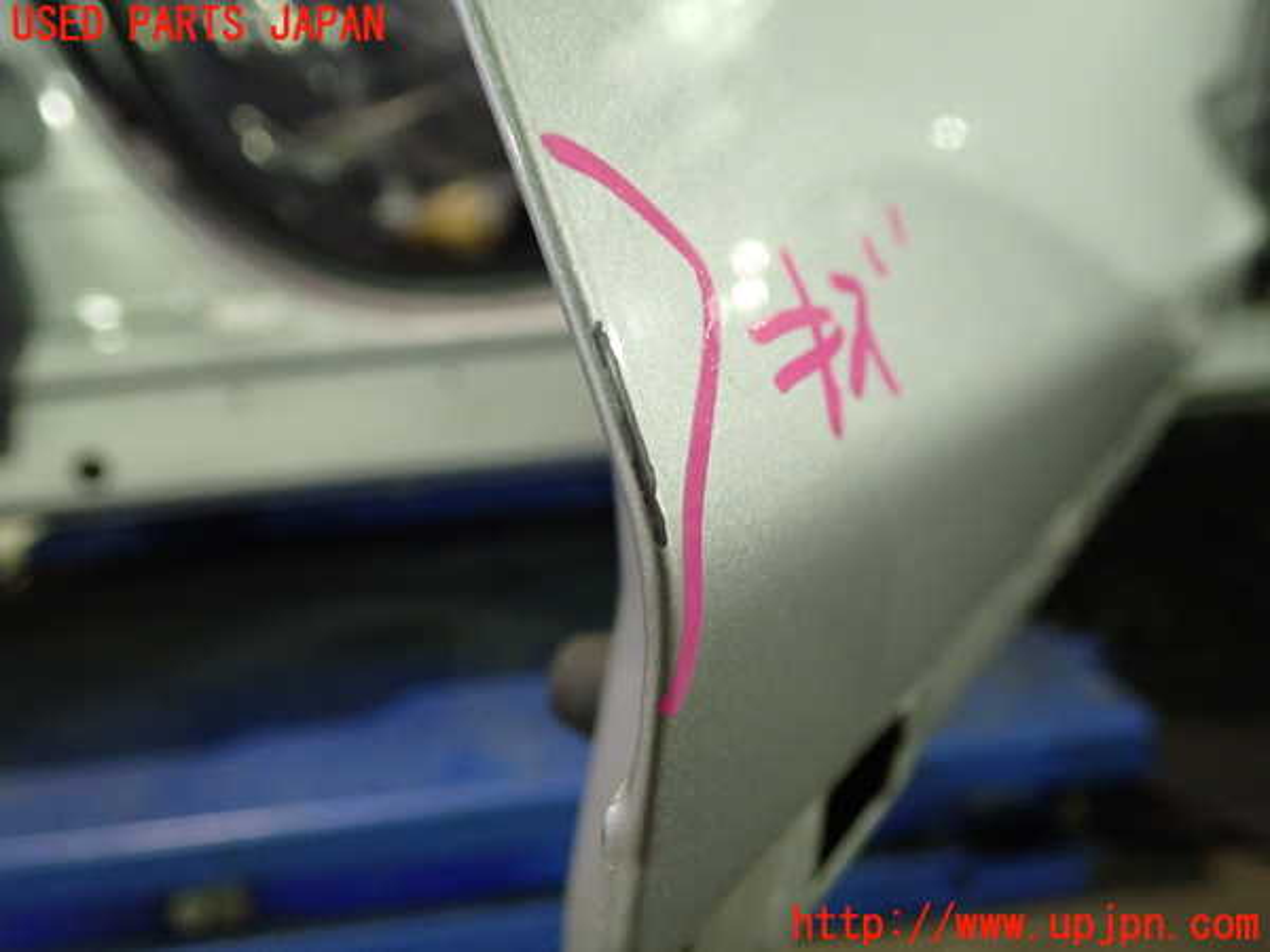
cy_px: 476
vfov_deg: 46.8
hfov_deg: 60.0
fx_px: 1101
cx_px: 635
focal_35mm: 30
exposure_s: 1/20
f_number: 2.3
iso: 800
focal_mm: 5.4
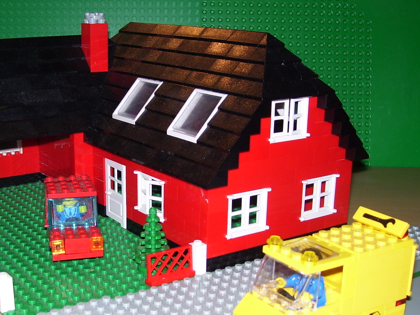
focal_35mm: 55
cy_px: 193
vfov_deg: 26.5
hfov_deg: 34.4
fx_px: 667
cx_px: 122
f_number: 2.7
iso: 80
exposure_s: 1/60
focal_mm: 6
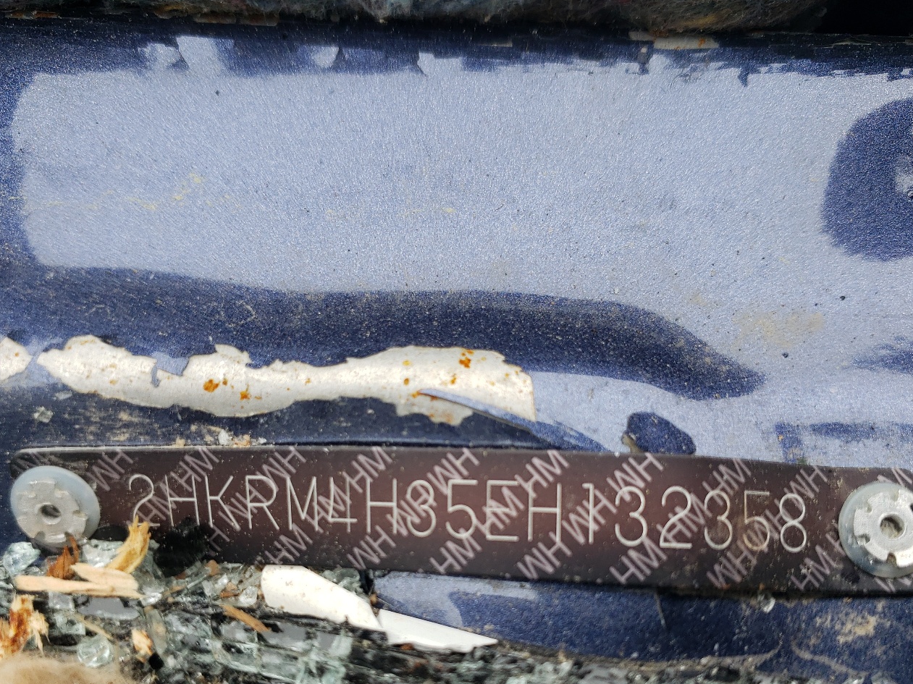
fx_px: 870
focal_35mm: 33
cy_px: 434
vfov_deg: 42.6
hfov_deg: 55.4
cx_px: 463
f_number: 1.5
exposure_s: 1/238
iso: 50
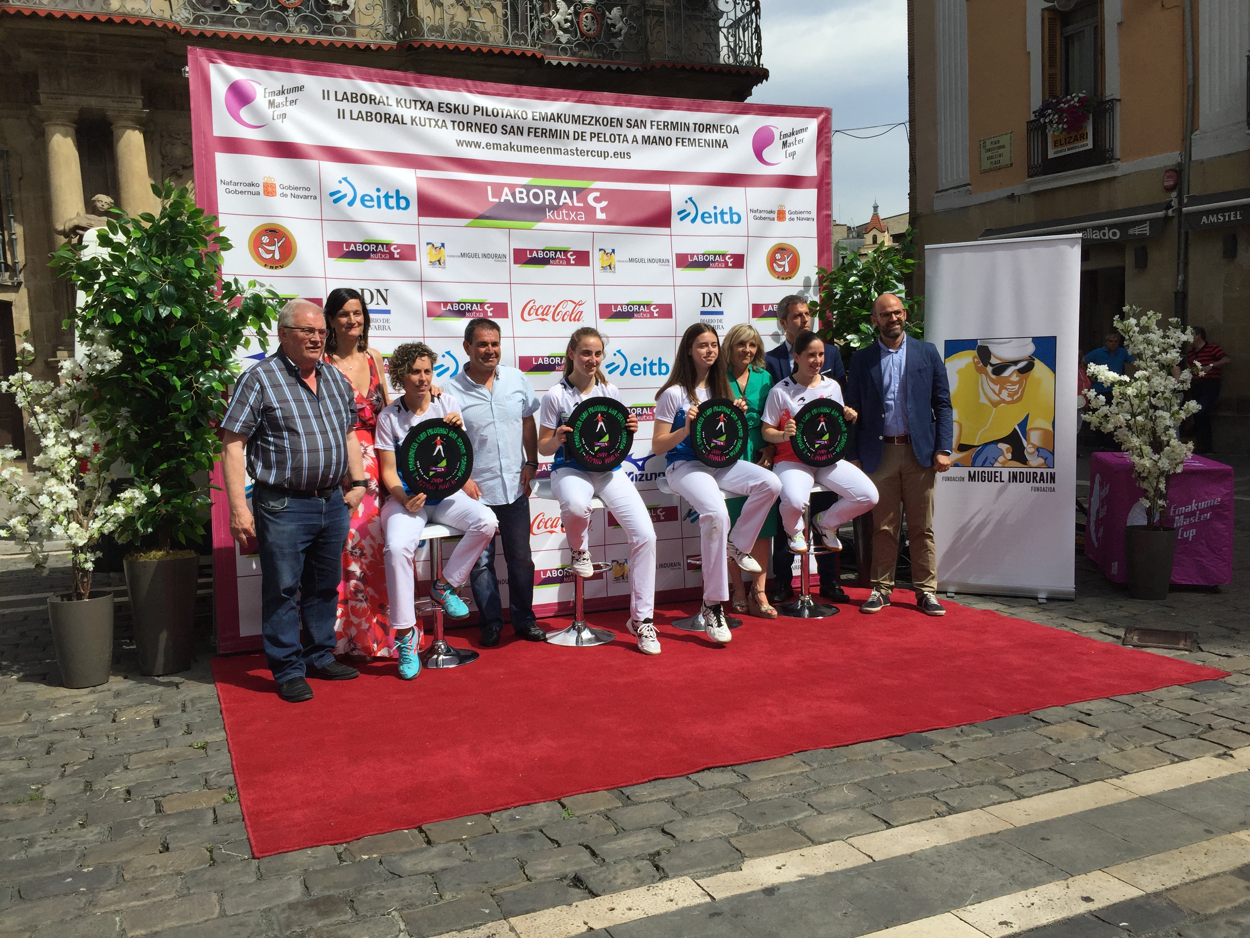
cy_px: 469
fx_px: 1047
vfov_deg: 48.2
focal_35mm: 29
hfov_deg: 61.7
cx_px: 625
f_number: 2.2
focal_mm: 4.15
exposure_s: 1/2825
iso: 32
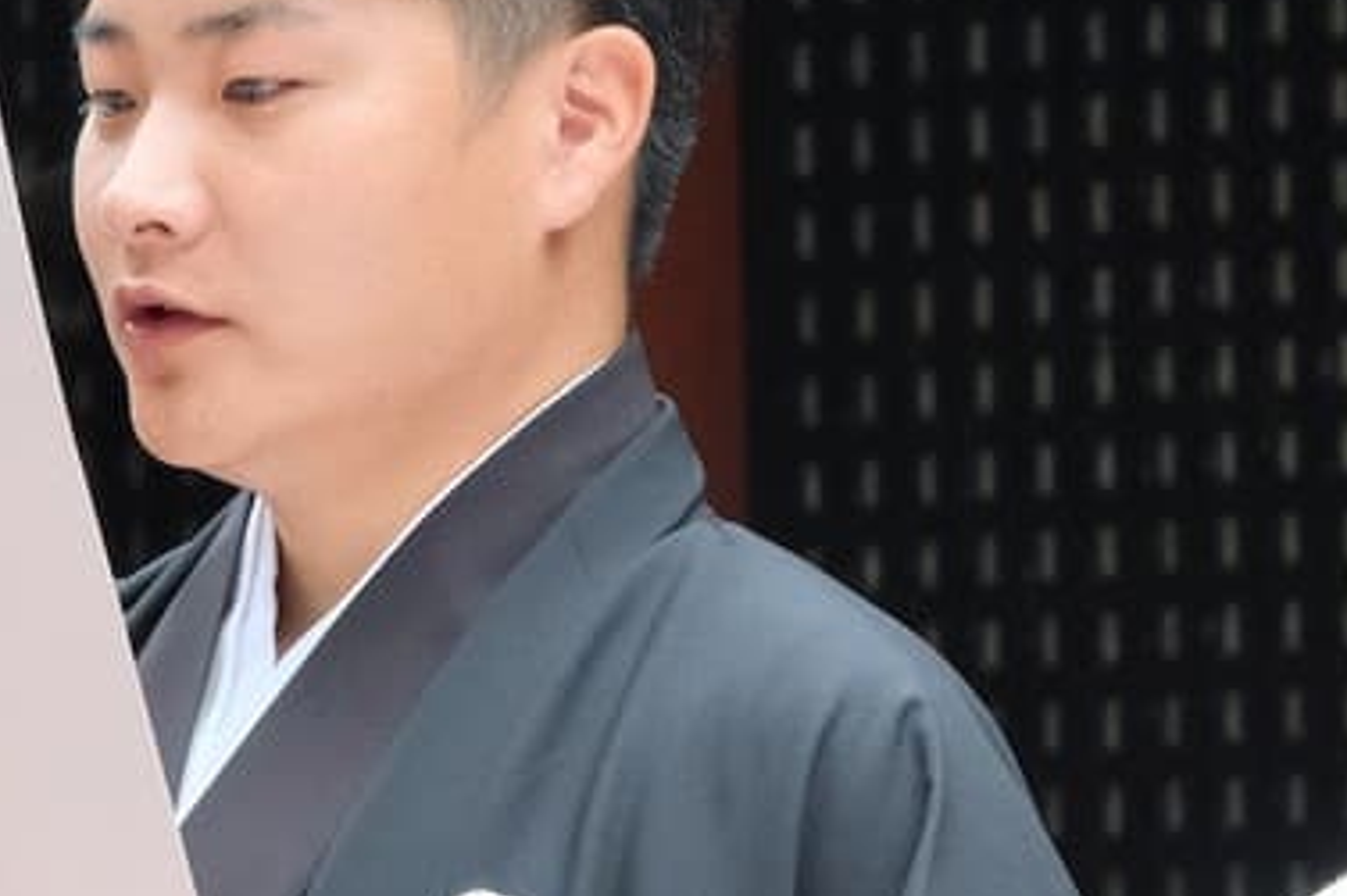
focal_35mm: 424
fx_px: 15857
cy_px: 803
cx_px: 793
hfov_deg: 4.9
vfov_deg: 3.2
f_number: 8
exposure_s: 1/250
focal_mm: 74.2
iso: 1600
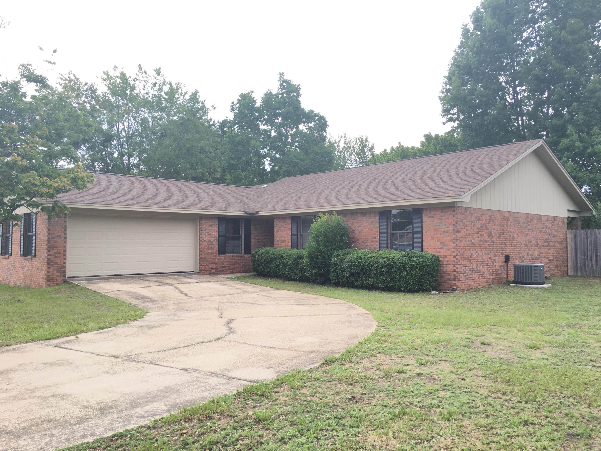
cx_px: 300
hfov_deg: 61.7
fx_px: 503
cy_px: 226
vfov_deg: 48.2
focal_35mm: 29
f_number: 2.2
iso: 25
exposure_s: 1/177
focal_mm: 4.15
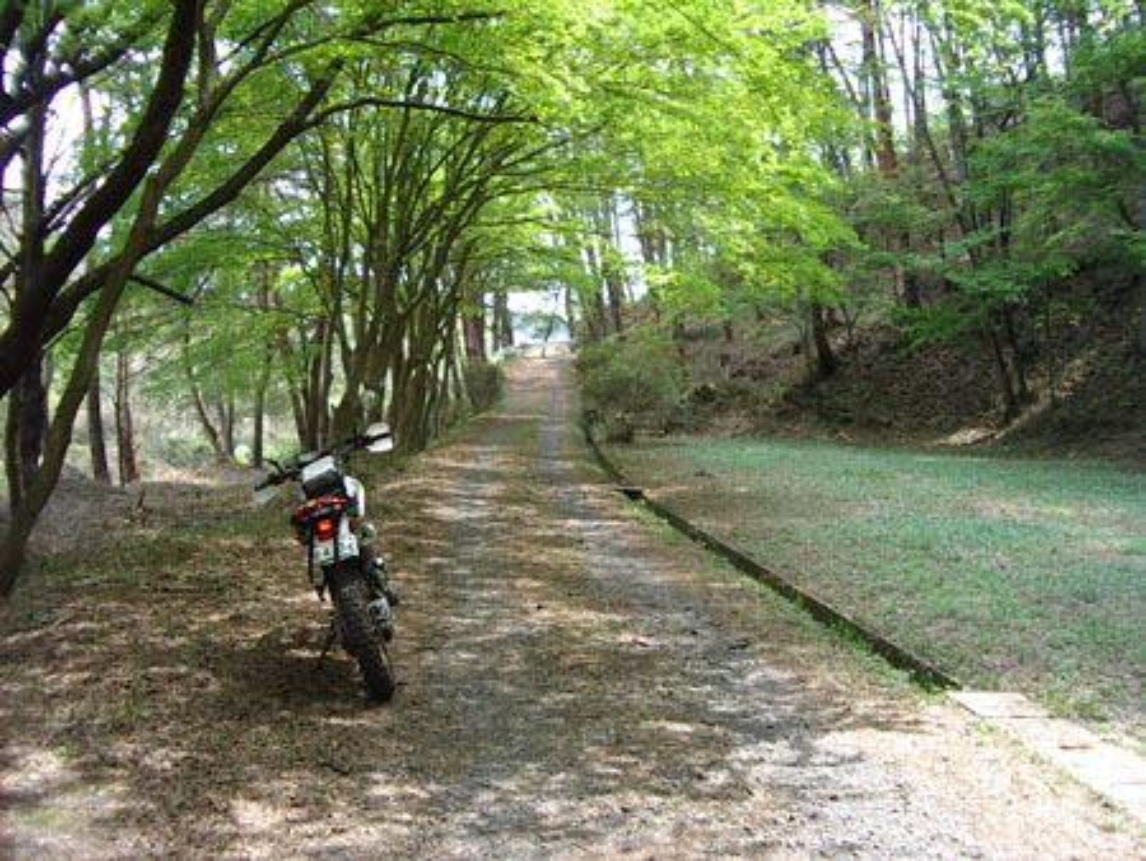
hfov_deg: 49.0
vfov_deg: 37.8
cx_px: 573
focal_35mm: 38
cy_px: 430
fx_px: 1259
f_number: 2.6
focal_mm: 5.8
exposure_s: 1/160
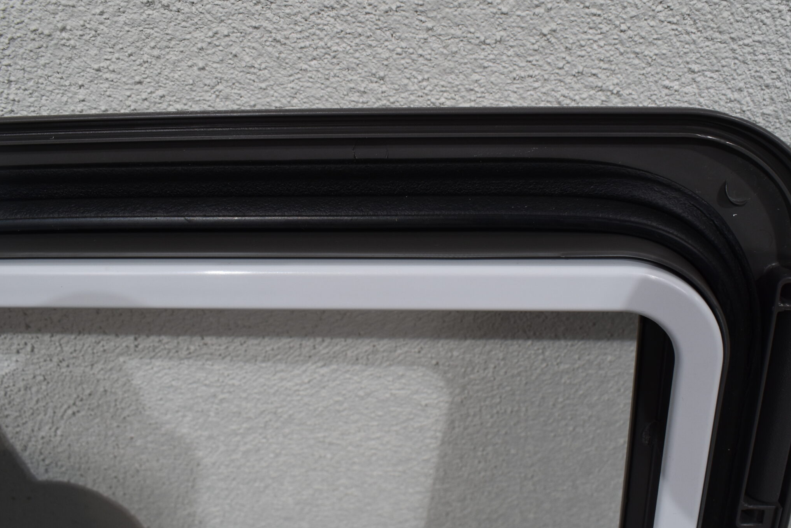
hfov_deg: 55.5
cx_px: 458
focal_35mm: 34
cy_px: 244
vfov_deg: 38.9
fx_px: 747
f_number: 8
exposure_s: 1/60
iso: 360
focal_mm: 18
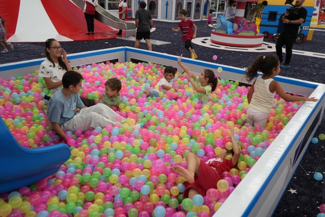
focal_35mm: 30
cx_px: 162
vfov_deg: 43.6
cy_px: 108
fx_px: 271
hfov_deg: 61.9
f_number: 4
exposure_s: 1/320
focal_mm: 30
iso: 2000
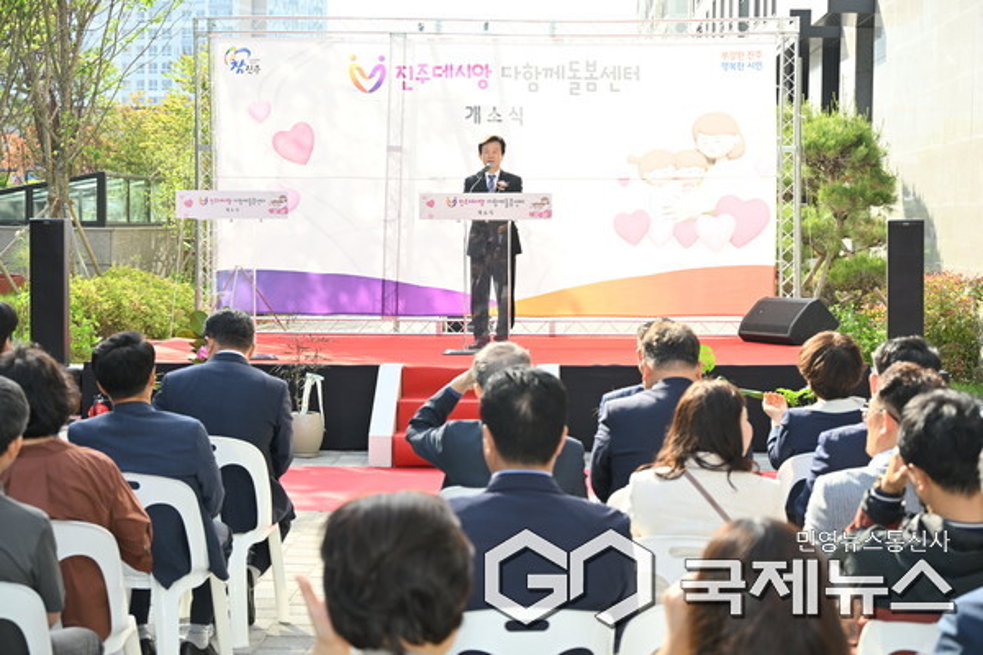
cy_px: 328
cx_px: 492
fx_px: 1747
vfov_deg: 21.2
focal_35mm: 64
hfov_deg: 31.4
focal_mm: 64
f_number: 6.3
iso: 250
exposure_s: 1/250
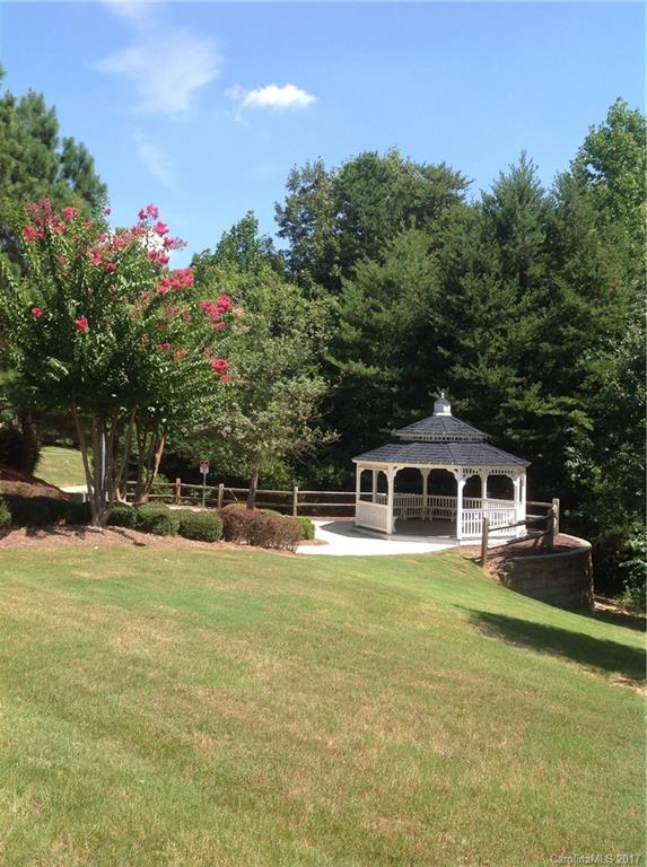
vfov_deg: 52.7
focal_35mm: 35
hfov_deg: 40.6
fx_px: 875
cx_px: 324
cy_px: 434
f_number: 2.4
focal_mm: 4.28
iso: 50
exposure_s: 1/889
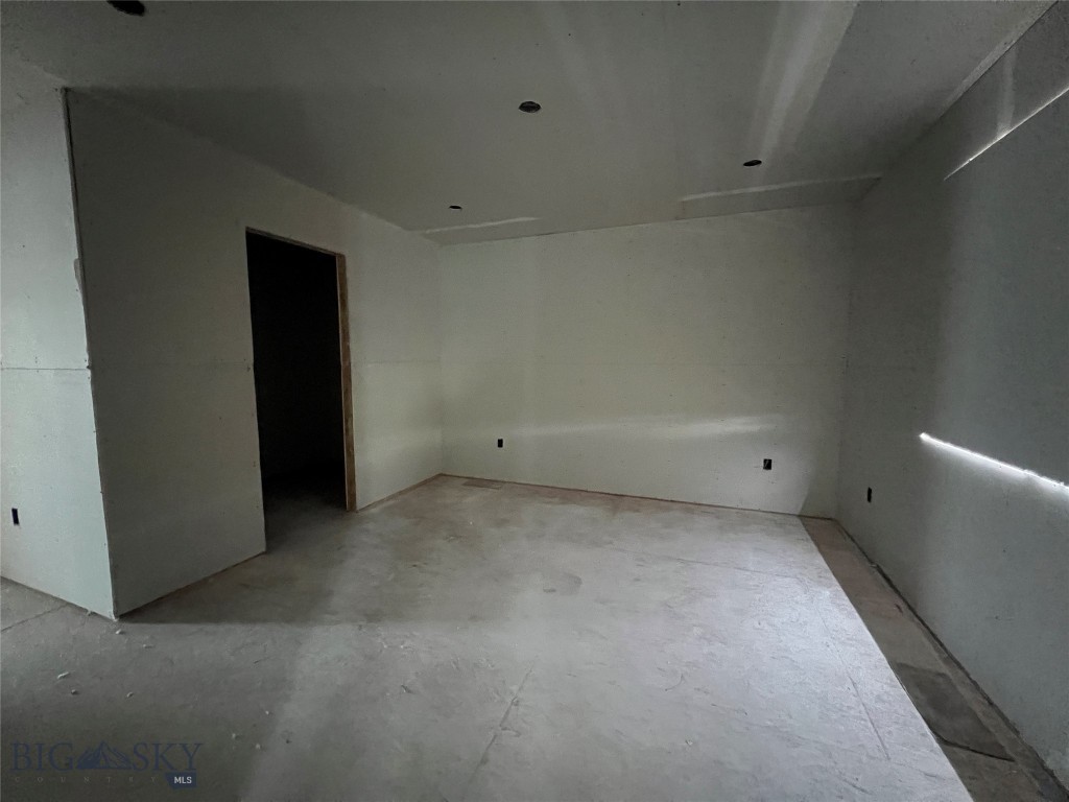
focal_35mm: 13
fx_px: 401
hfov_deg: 106.2
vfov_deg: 89.9
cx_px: 534
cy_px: 401
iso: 1250
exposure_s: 1/31
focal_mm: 1.57
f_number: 1.8
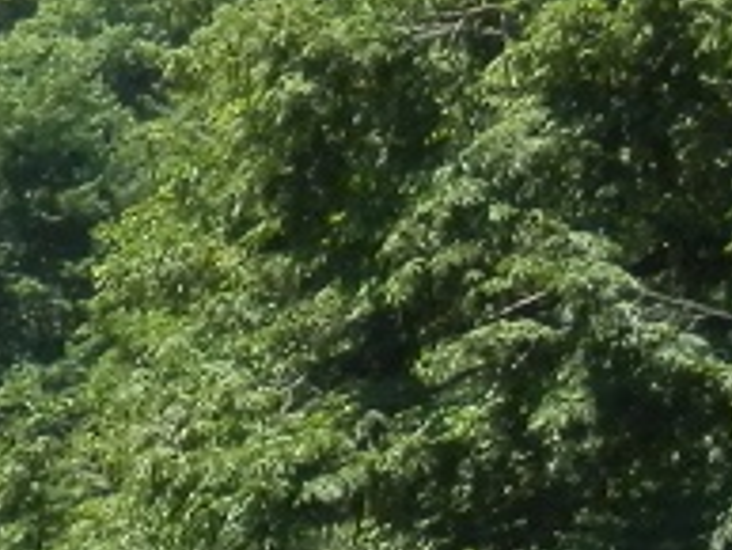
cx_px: -622
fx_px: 9881
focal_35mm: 467
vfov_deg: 3.1
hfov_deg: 4.2
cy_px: 1971
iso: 80
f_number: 4.2
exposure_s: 1/320
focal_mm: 10.8
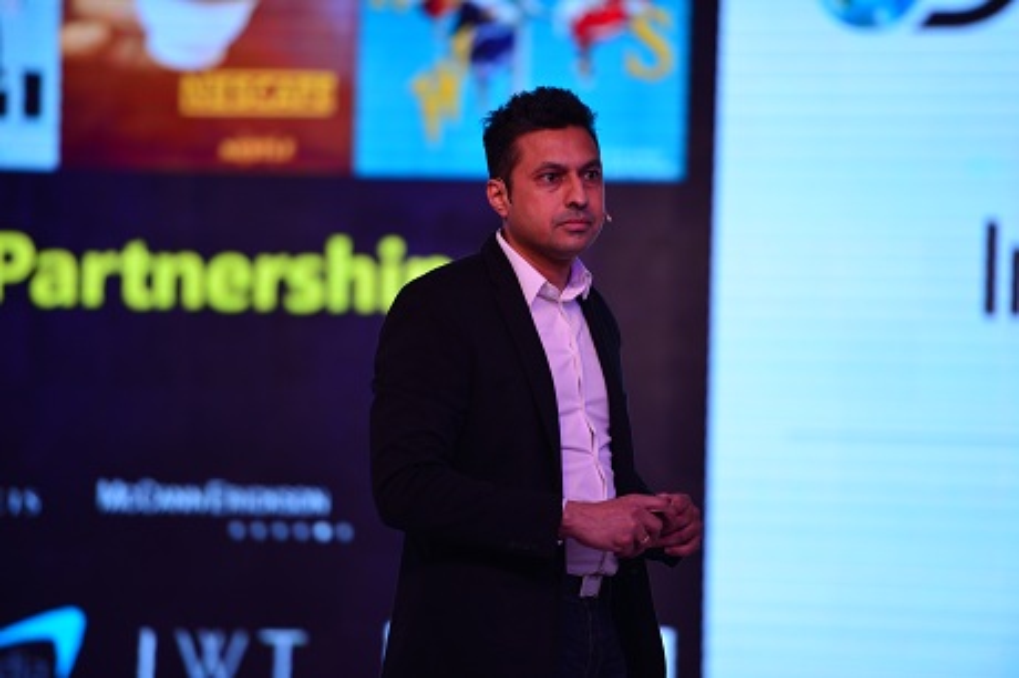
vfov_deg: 6.9
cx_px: 510
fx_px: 5657
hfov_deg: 10.3
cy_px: 339
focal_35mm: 200
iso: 250
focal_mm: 200
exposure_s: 1/125
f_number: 2.8
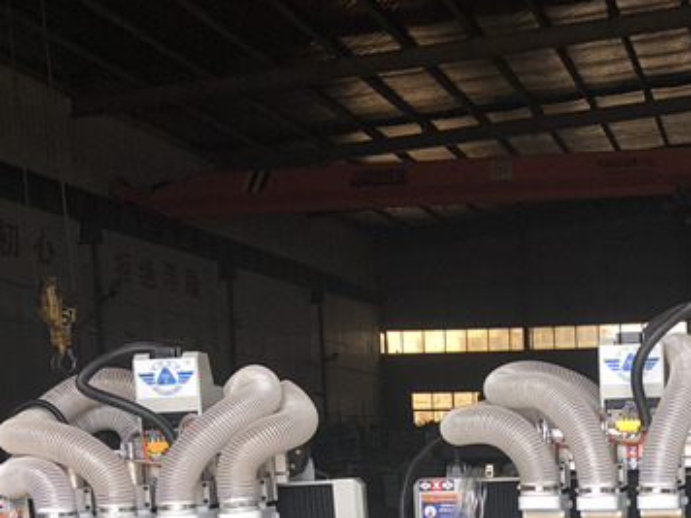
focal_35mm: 63
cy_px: 578
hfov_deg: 29.3
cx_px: 637
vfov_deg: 22.0
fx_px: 1258
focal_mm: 3.99
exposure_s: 1/122
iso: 20
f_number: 1.8
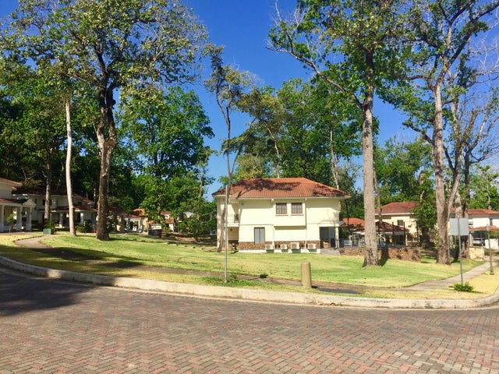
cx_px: 250
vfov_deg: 48.2
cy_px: 187
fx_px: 418
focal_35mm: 29
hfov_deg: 61.7
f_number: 2.2
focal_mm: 4.15
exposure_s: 1/2083
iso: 32
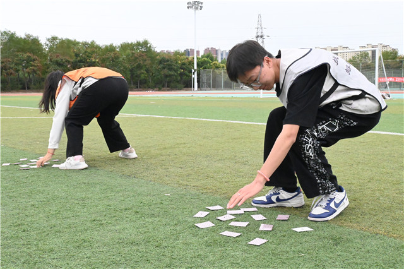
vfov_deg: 33.6
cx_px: 202
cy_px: 134
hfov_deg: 48.7
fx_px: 446
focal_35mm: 40
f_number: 16
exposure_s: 1/800
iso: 10000
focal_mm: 26.5
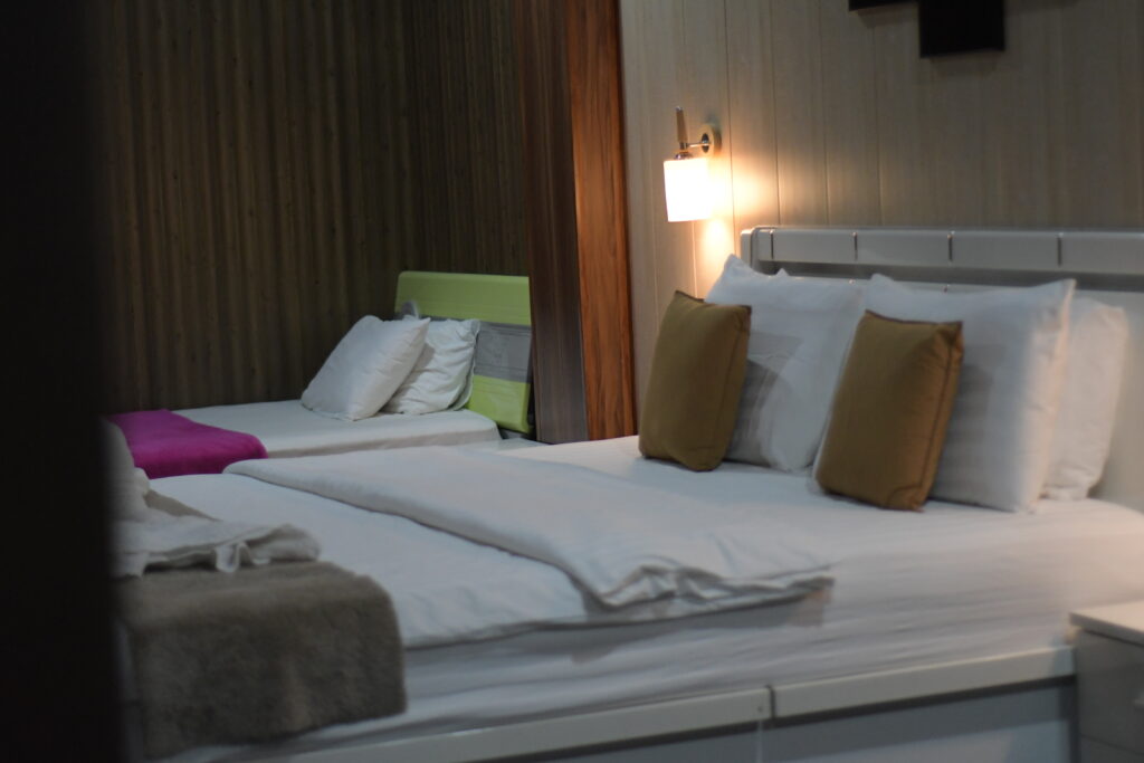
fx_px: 2384
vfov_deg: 18.2
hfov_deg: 27.0
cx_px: 572
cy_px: 382
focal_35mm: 75
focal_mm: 50
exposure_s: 1/200
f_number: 1.8
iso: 2500
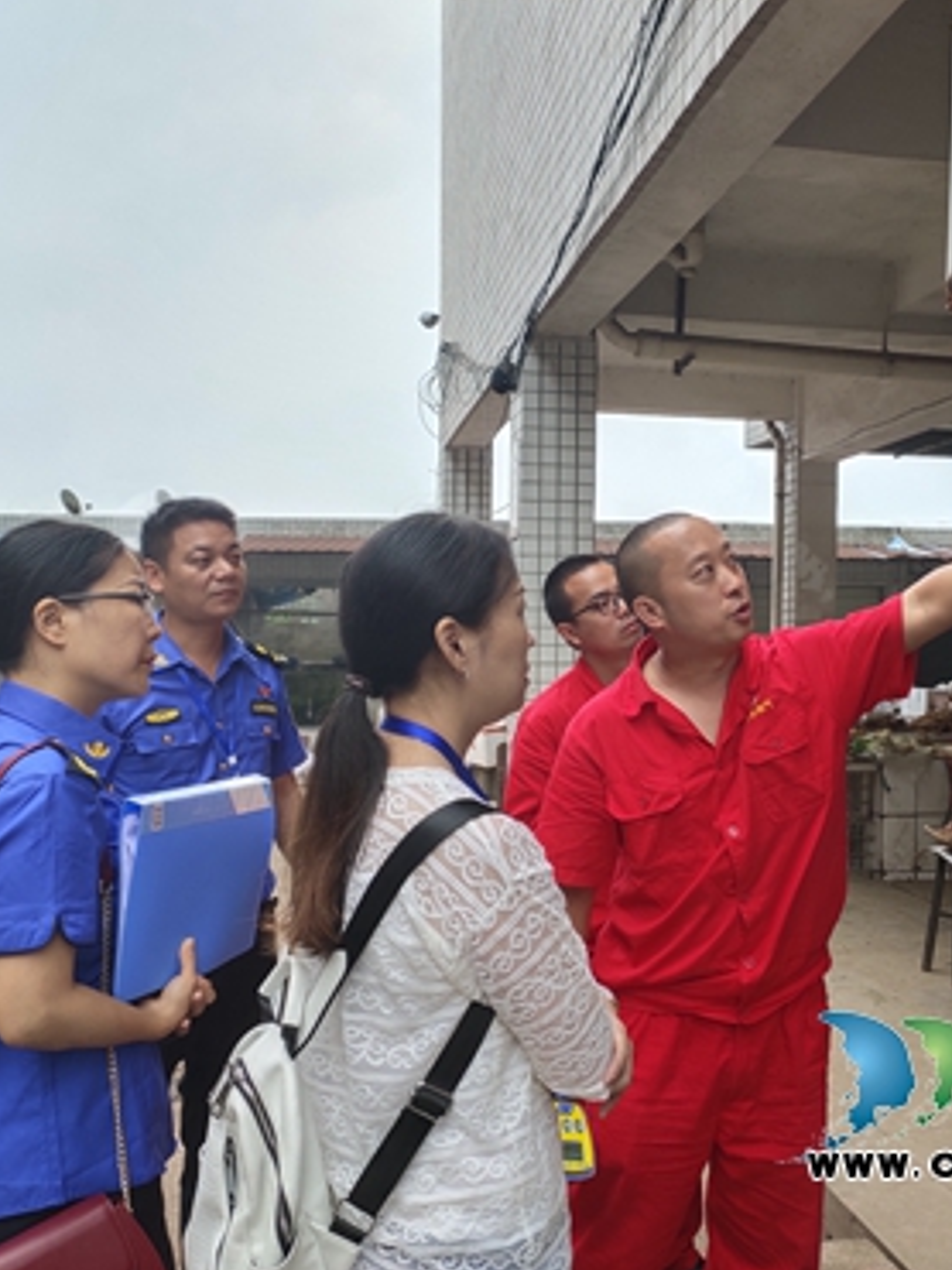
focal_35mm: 31
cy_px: 638
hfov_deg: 45.1
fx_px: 1137
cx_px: 592
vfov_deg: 58.4
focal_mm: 4.76
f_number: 1.79
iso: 56
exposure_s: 1/5677
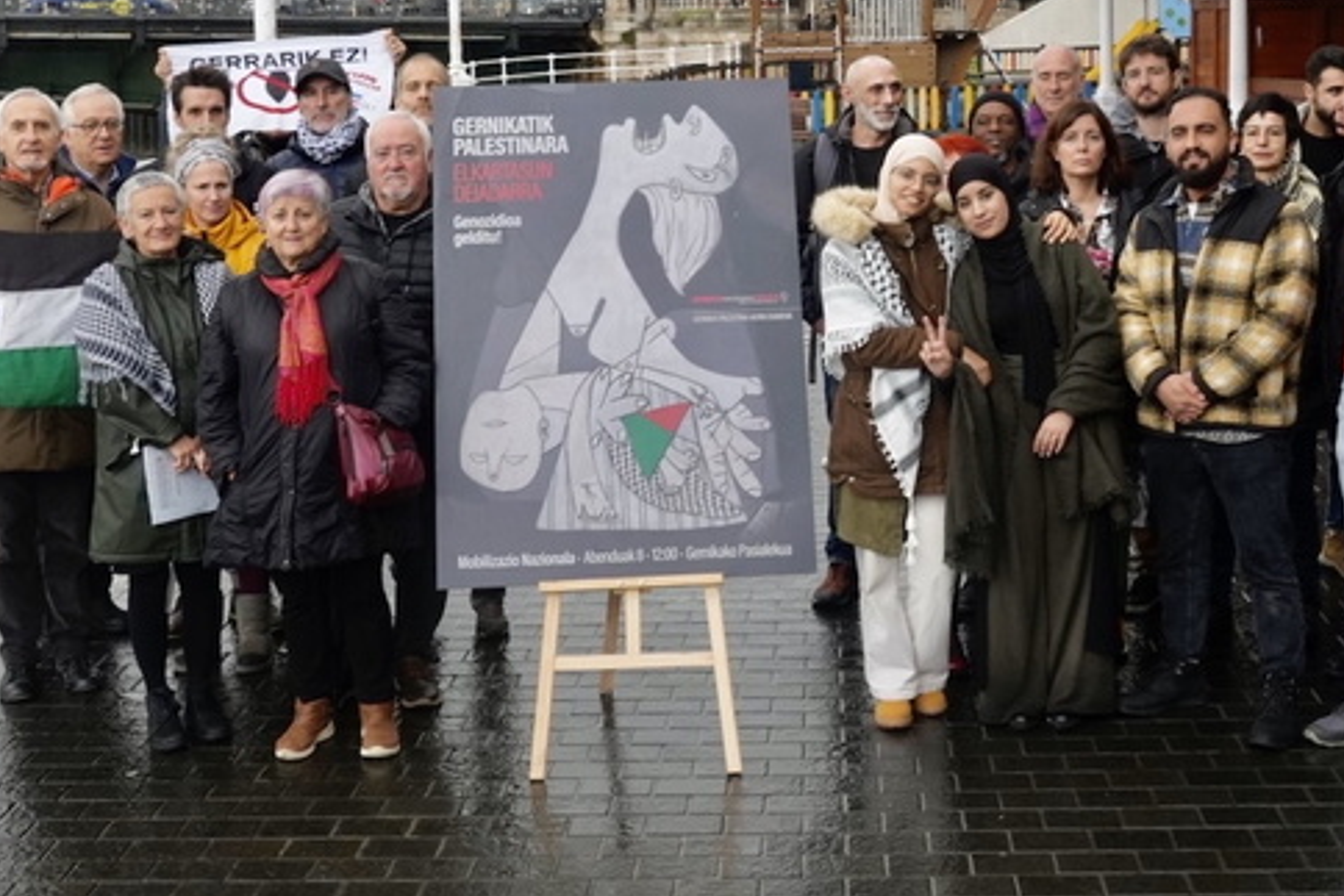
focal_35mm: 54
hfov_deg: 36.8
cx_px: 755
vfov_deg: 24.9
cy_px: 259
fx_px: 2016
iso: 500
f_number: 8
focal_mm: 24
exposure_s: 1/80
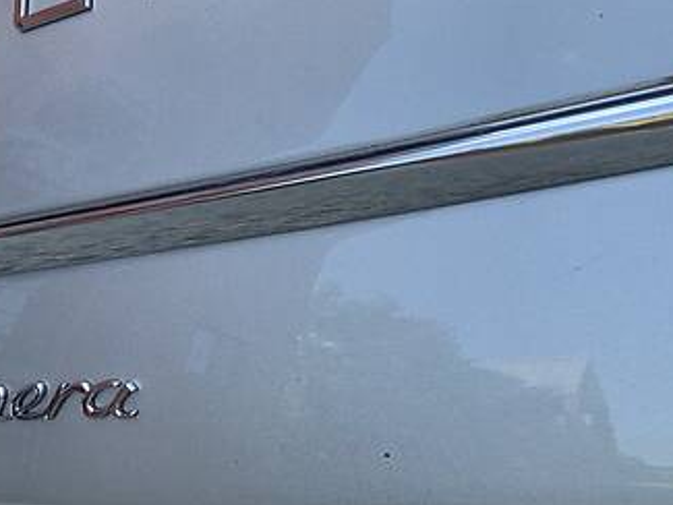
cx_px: 6
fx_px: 1245
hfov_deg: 28.5
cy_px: -17
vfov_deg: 22.0
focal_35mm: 64
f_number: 1.8
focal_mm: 4.2
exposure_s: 1/270
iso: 25
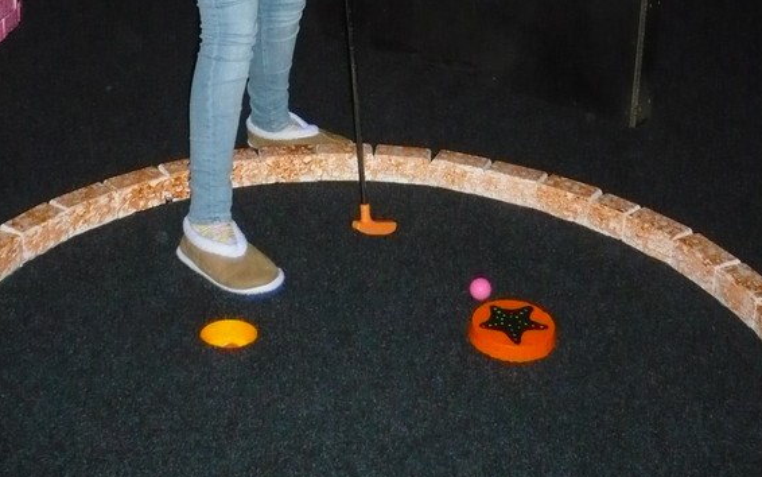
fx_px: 1246
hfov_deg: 34.0
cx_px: 394
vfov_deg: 20.0
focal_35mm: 60
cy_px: -128
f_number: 2.8
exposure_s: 1/30
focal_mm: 5.8
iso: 640
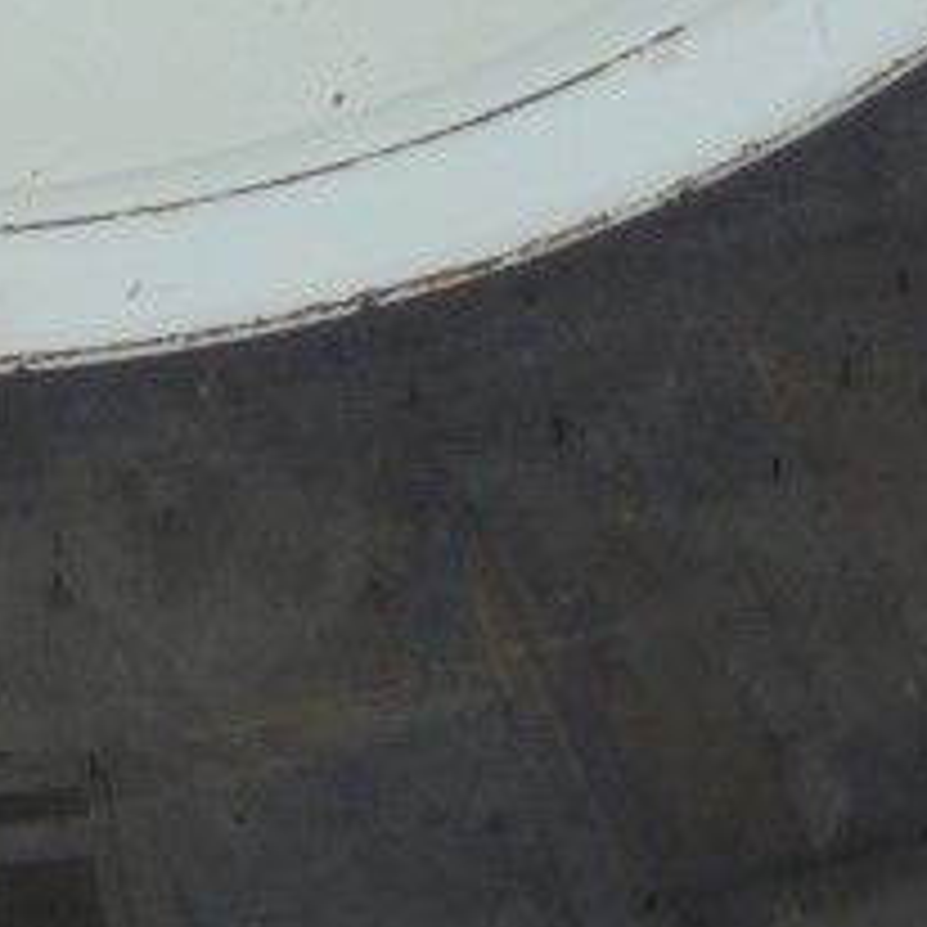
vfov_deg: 14.6
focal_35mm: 107
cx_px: -274
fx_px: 3242
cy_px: -657
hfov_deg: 15.5
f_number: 3.5
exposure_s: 1/800
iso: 100
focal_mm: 4.6
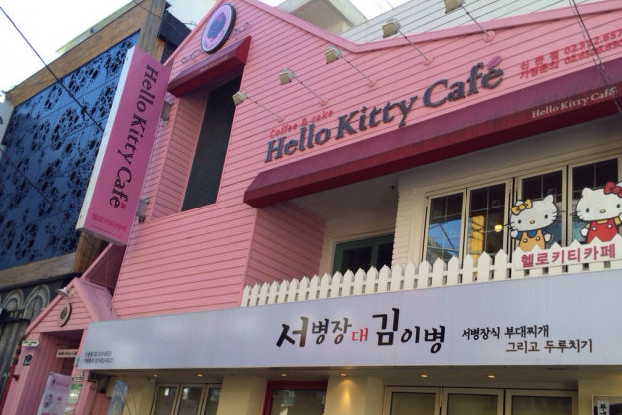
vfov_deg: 37.6
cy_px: 261
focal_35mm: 35
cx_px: 334
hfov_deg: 54.4
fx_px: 605
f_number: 2.2
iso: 32
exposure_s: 1/436
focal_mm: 4.12
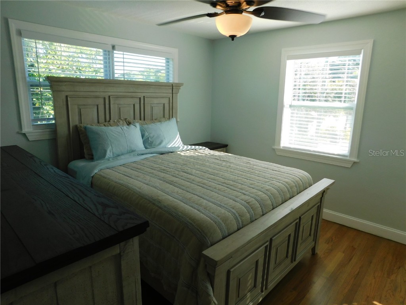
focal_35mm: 23
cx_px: 203
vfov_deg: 58.9
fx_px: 270
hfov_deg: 73.9
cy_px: 152
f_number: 3
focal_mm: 4
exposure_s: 1/125
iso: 125
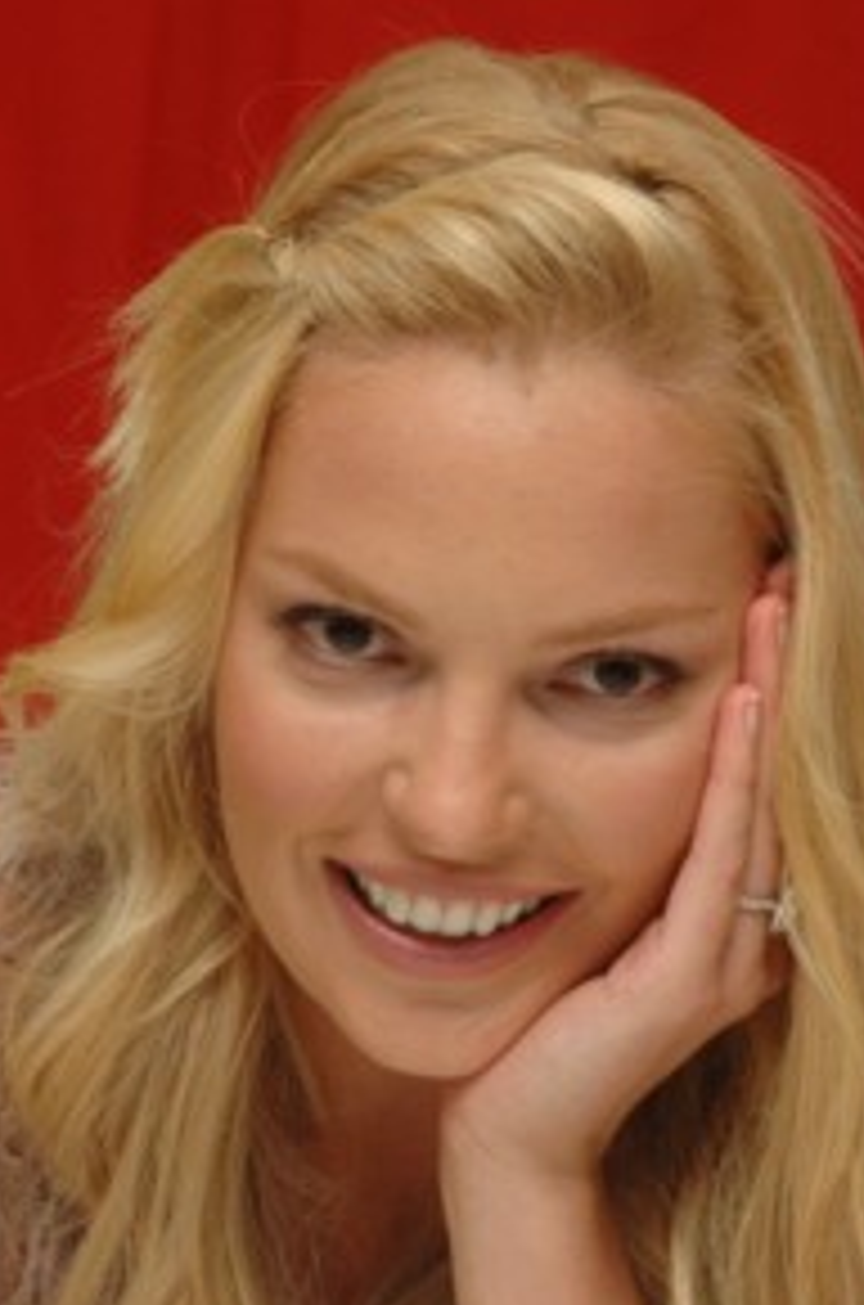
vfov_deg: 11.6
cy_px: 824
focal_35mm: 178
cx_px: 439
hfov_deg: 7.7
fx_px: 6438
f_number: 11
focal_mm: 86
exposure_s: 1/320
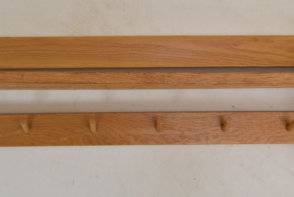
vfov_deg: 16.1
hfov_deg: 23.9
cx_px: 127
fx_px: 694
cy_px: 72
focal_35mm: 85
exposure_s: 1/250
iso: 1600
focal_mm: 31
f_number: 8
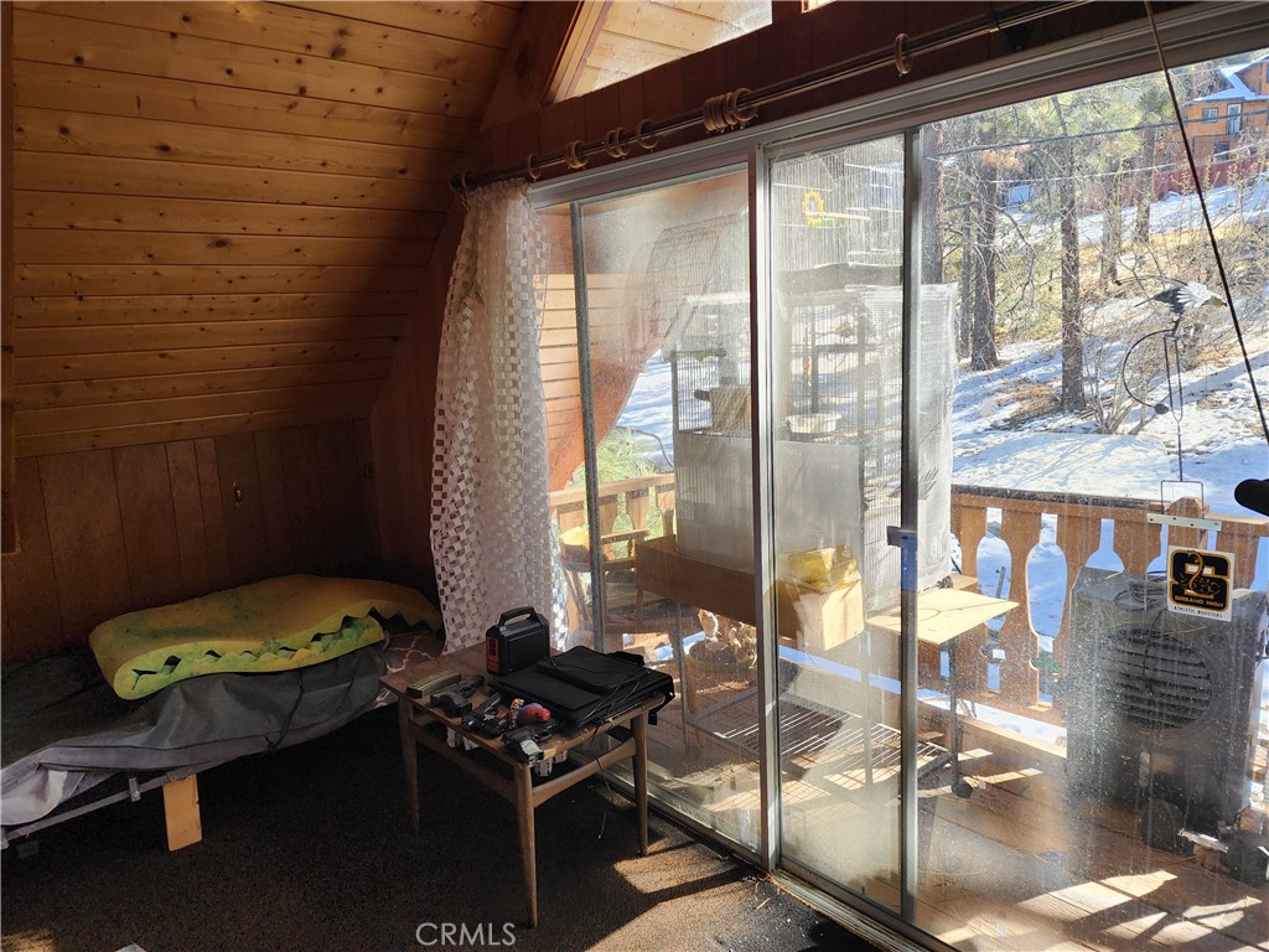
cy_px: 476
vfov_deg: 58.9
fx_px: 843
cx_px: 634
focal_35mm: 23
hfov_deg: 73.9
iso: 50
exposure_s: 1/180
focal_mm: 6.4
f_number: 1.8
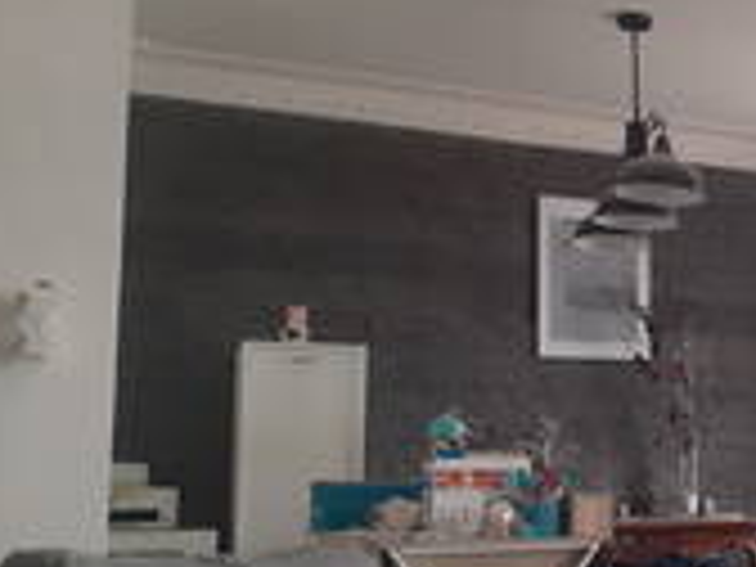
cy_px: 338
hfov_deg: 30.6
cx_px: 778
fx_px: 1267
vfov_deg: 25.2
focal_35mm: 58
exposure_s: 1/25
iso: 200
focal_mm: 3.6
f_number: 1.9
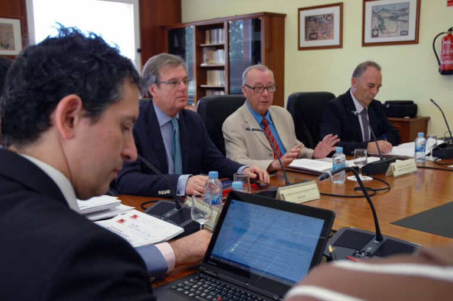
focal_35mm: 40
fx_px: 509
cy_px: 150
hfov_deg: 48.0
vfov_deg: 33.0
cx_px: 226
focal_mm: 27
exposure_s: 1/50
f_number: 3.8
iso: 200
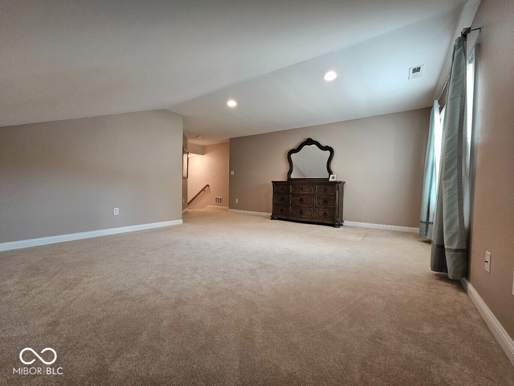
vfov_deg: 89.9
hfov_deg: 106.2
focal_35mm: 13
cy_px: 193
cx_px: 257
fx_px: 193
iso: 200
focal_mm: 2.2
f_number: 2.2
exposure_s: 1/60.2
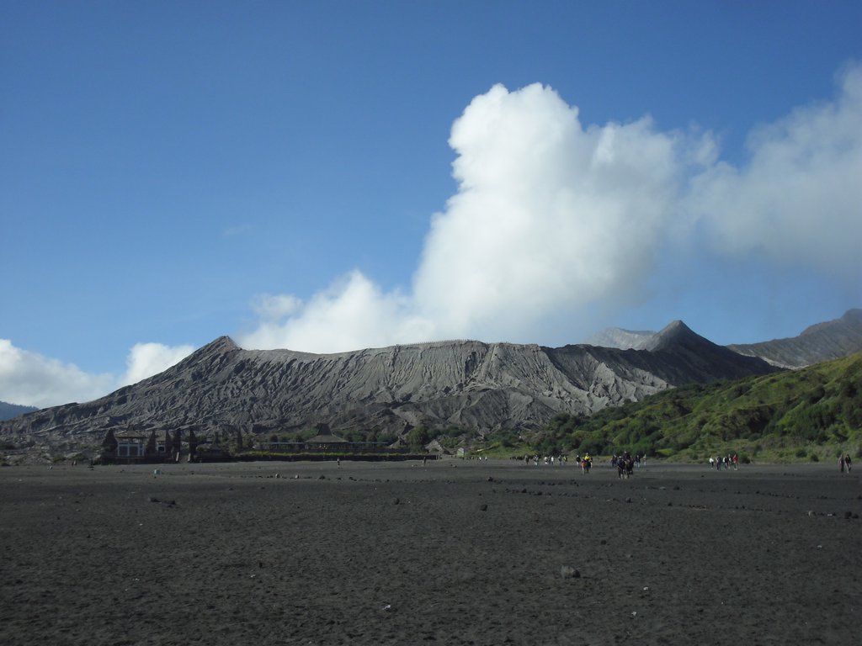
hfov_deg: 41.2
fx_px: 1145
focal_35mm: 46
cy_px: 323
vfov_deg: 31.5
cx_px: 431
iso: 100
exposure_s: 1/320
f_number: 8.9
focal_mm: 7.6
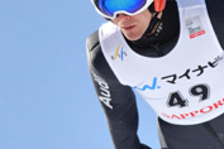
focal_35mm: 1833
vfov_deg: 0.8
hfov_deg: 1.1
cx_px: 229
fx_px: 11404
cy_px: 213
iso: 200
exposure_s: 1/2500
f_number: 4
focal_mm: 300
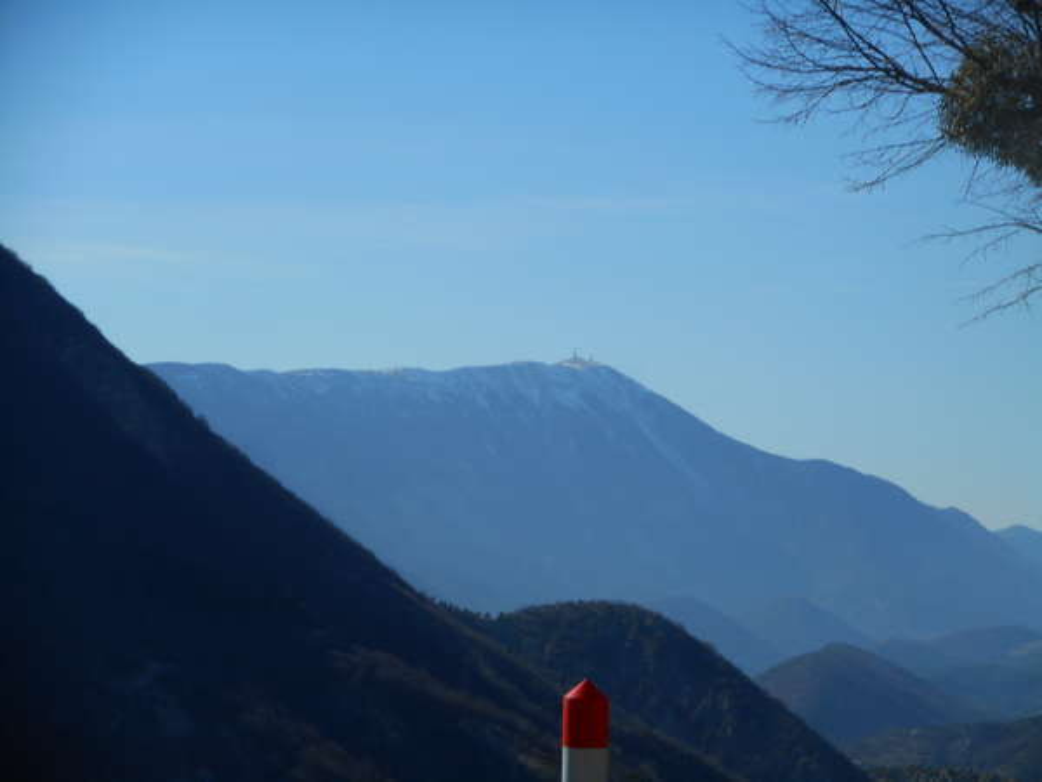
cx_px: 521
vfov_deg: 12.7
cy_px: 391
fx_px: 3522
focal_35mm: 117
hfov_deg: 16.8
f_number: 5.9
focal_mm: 20.9
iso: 80
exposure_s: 1/640
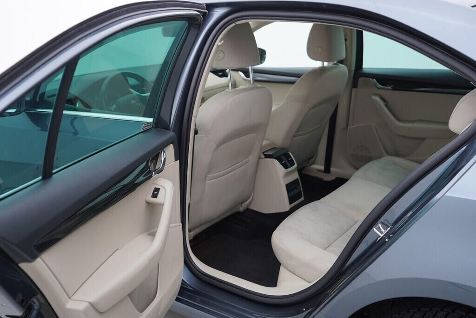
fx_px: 476
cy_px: 159
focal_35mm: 36
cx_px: 238
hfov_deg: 53.1
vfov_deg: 36.9
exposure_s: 1/50
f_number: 3.2
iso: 125
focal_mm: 24
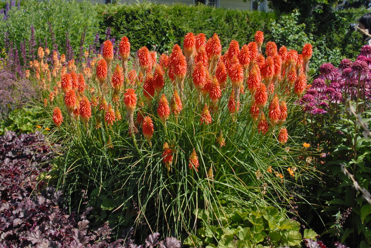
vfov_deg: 25.8
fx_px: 542
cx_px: 186
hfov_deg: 37.8
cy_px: 124
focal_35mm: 52
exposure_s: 1/320
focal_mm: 35
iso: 400
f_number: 9
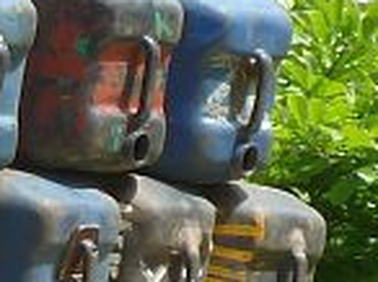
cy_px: 468
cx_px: -212
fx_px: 8503
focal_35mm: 780
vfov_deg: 1.9
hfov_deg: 2.5
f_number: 4.4
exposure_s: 1/200
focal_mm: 18.2
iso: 80
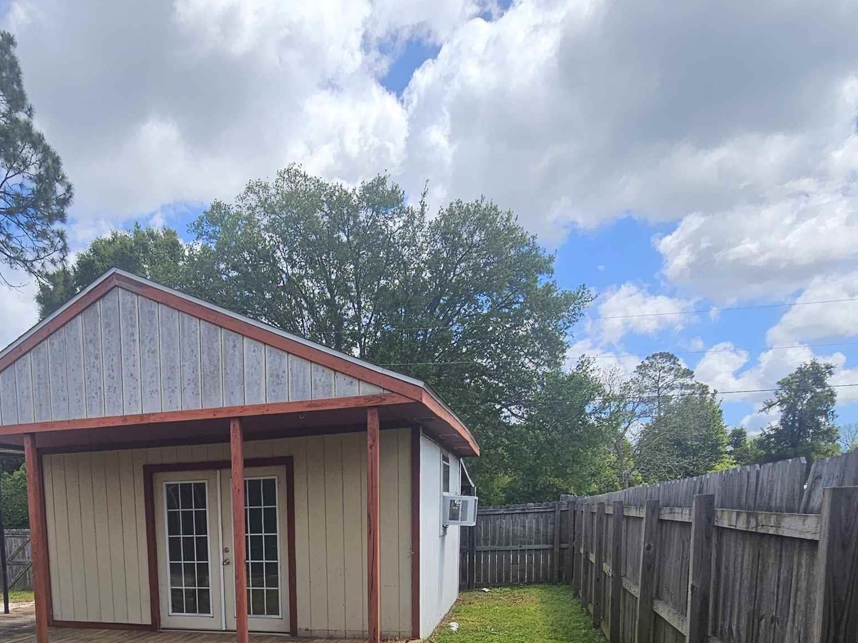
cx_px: 249
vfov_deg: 46.8
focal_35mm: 26
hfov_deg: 64.5
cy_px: 600
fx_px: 644
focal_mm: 2.2
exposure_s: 1/1967
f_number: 2.2
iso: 50
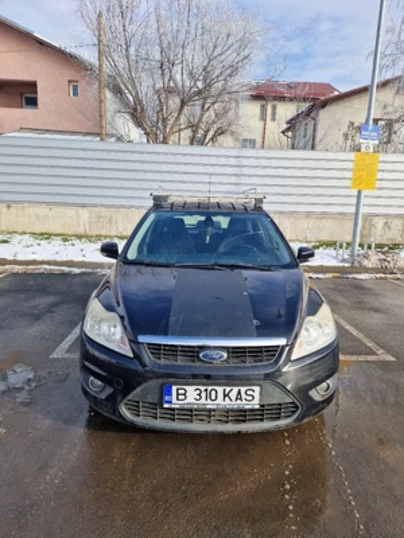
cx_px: 202
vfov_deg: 73.9
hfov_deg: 58.9
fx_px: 358
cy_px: 269
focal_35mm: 23
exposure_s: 1/1111
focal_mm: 5.4
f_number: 1.8
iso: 50
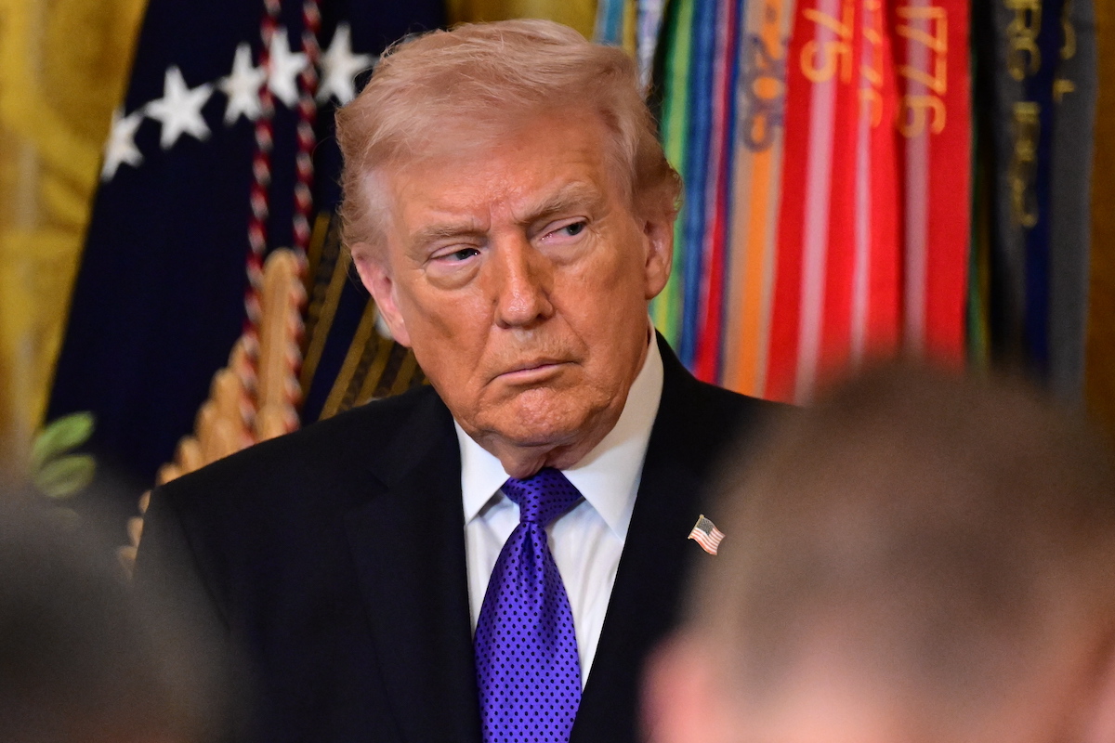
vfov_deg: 6.9
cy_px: 372
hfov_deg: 10.3
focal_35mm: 200
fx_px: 6194
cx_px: 558
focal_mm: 200
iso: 5600
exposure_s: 1/320
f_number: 2.8
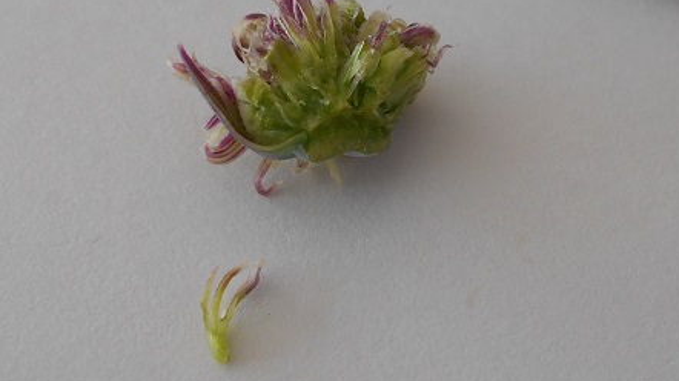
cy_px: 111
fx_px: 666
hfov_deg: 54.0
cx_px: 310
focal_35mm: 37
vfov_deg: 31.5
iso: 80
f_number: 3.4
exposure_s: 1/60
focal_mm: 5.1
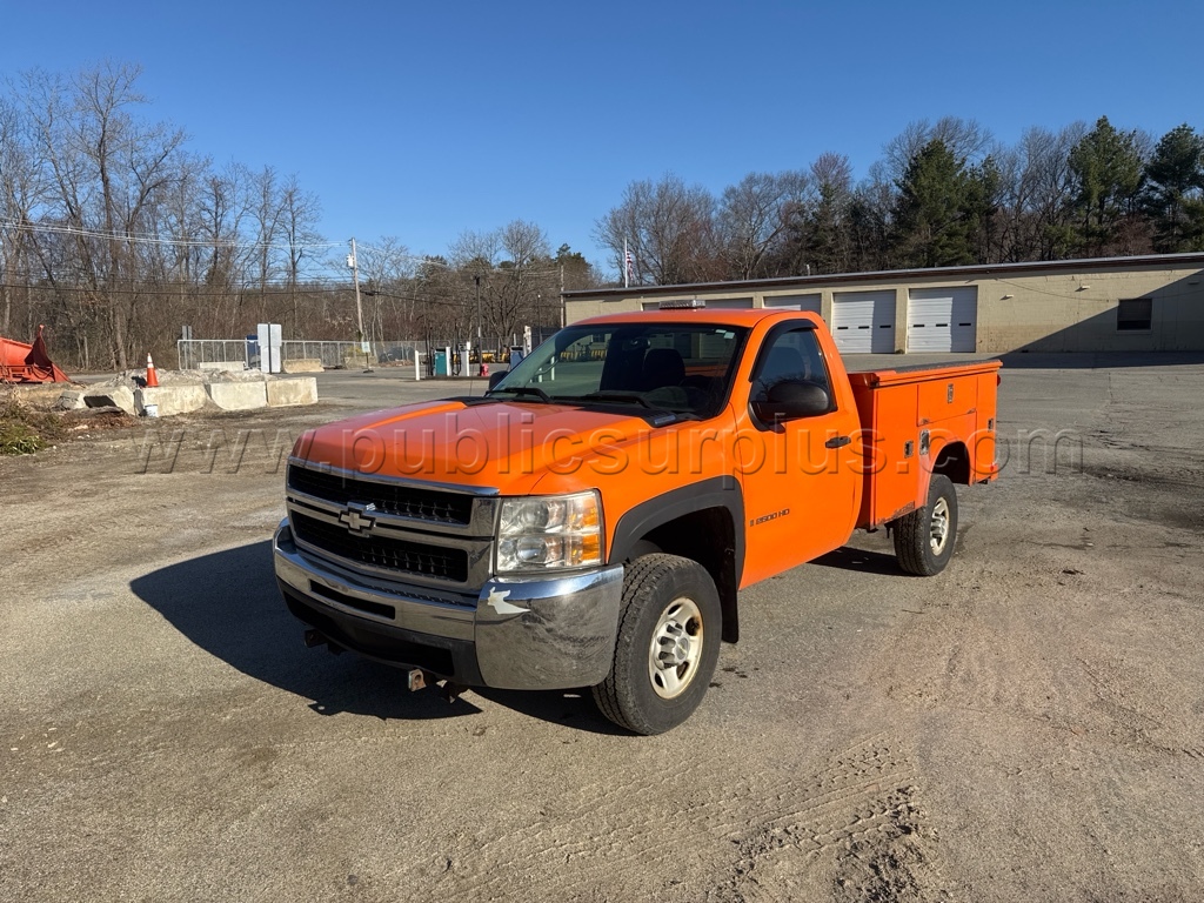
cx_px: 602
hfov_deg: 71.6
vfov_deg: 56.8
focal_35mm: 24
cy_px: 452
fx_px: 835
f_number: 1.78
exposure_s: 1/4608
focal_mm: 6.76
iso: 80
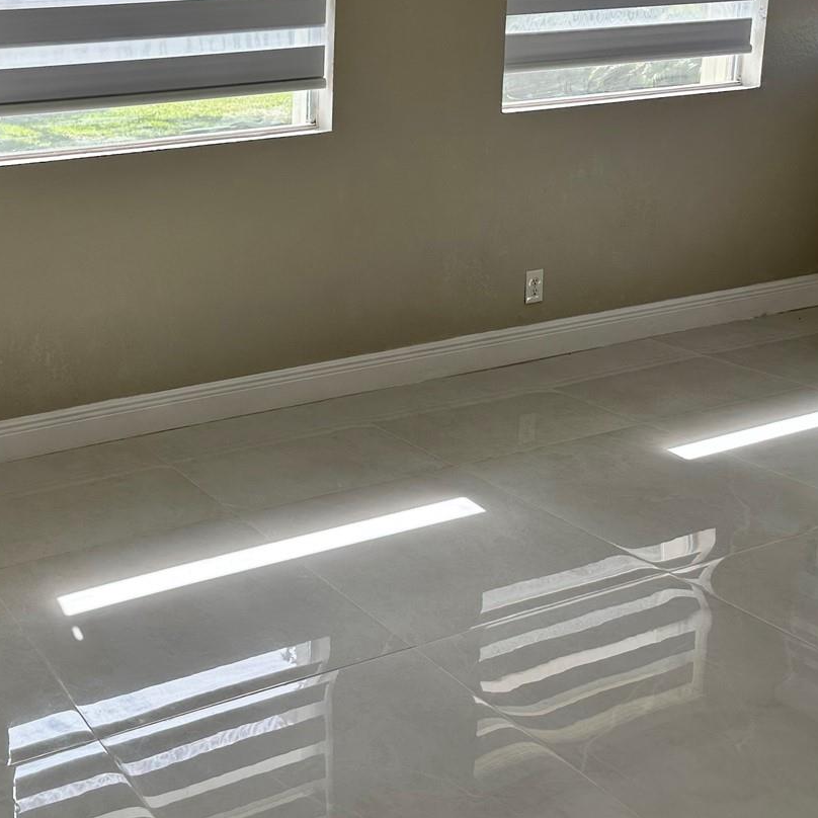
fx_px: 1123
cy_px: 293
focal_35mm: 42
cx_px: 54
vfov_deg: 39.7
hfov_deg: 37.0
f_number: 1.78
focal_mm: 6.86
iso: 80
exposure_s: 1/638
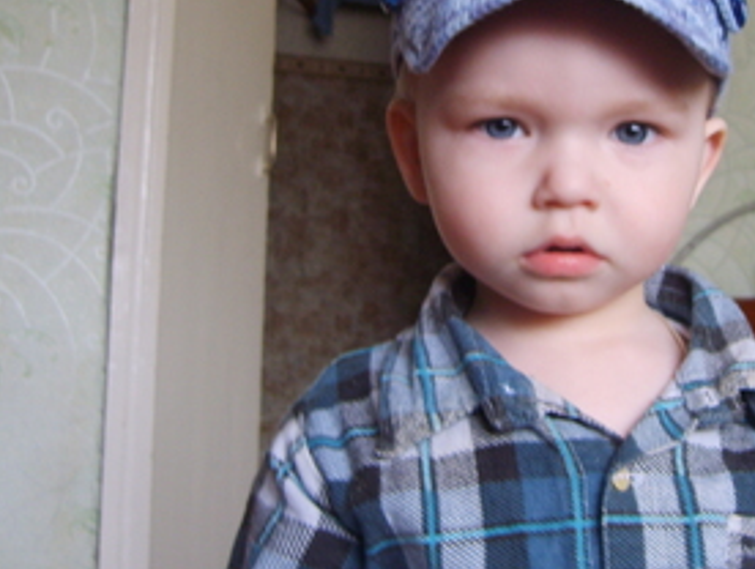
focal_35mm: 57
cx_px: 503
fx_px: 1245
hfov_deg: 33.4
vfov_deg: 25.3
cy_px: 118
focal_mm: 7.4
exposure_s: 1/30
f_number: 2.8
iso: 104
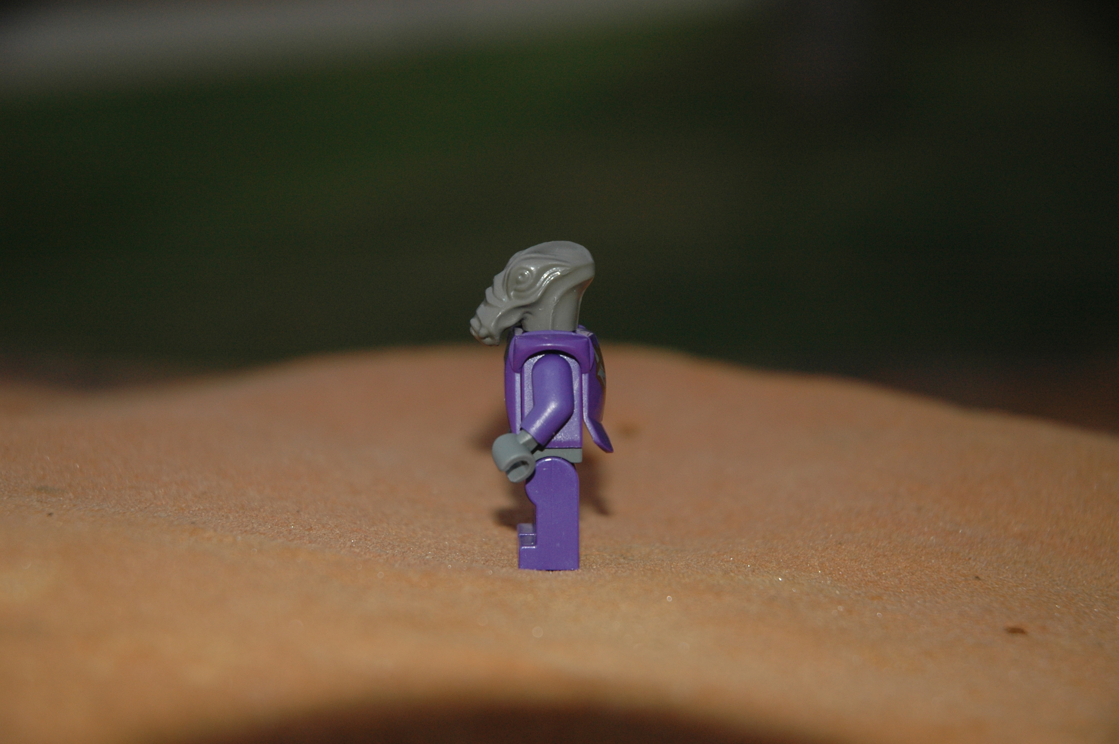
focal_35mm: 105
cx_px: 560
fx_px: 3261
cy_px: 372
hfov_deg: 19.5
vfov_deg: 13.0
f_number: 4.5
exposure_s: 1/60
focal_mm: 70
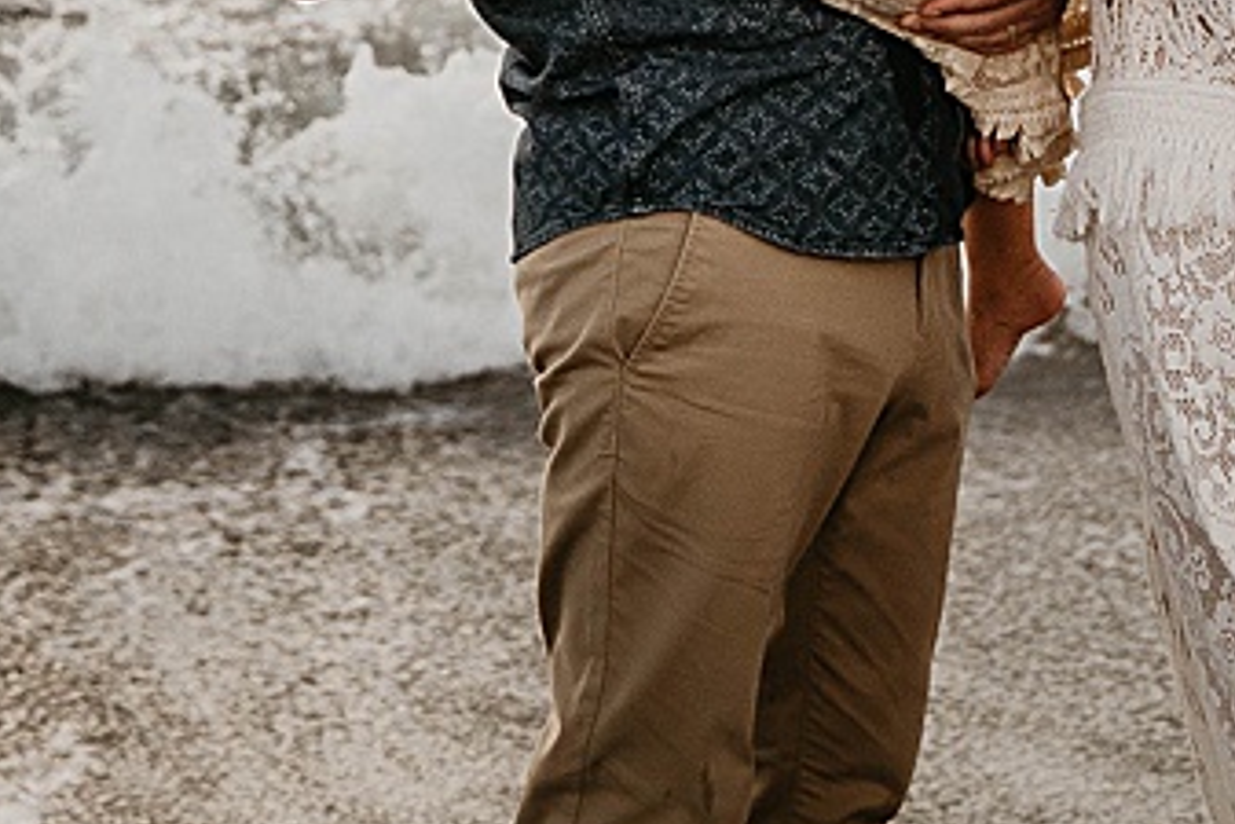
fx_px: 4564
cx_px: 1088
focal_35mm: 133
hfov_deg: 15.3
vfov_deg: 10.1
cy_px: -339
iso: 320
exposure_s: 1/2500
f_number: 2.8
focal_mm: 28
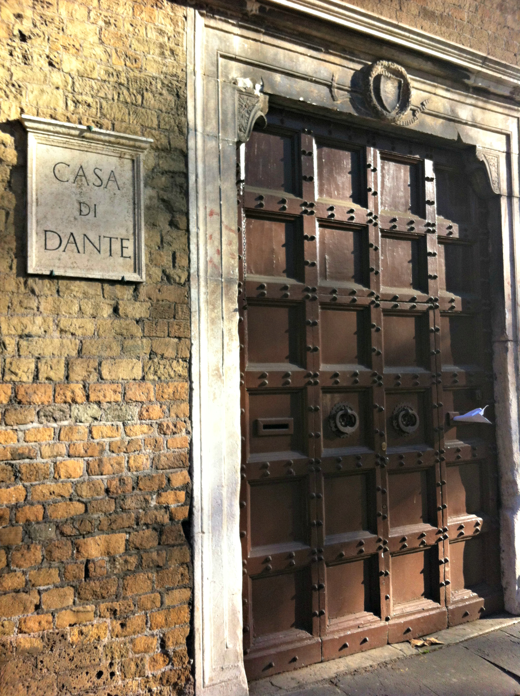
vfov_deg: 52.7
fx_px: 703
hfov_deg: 40.6
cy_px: 348
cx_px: 260
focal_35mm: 35
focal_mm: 3.85
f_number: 2.8
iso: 80
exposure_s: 1/284
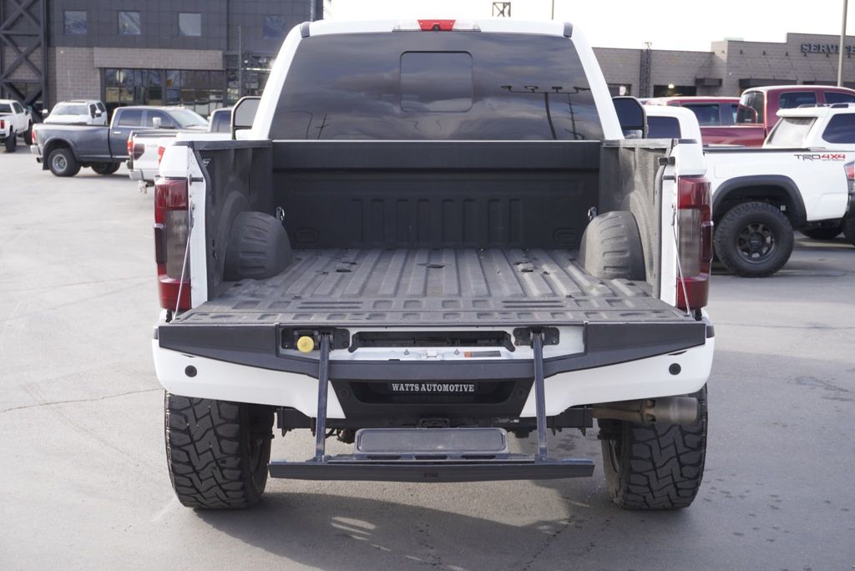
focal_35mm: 54
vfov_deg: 25.1
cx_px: 428
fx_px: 1283
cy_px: 286
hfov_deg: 36.9
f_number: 5.6
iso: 100
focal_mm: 36
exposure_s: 1/80
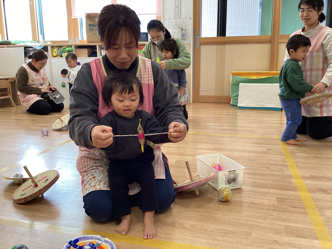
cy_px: 124
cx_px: 166
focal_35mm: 31
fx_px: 297
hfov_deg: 58.4
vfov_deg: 45.4
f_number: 2.4
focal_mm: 3.3
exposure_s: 1/60
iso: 80
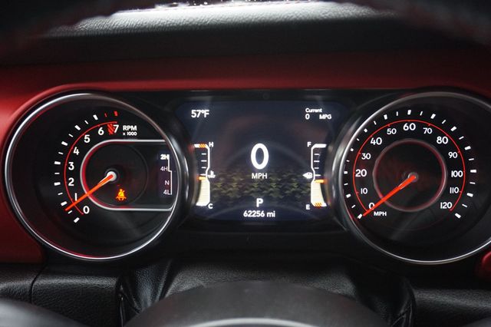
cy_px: 164
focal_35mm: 36
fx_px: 491
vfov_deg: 36.8
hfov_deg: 53.2
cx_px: 246
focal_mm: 24
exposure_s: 1/60
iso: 1250
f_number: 4.5
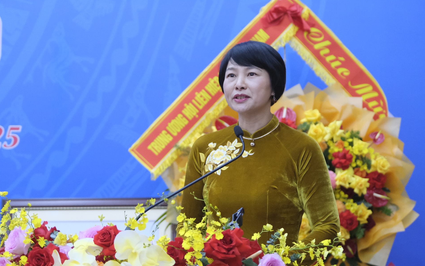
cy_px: 130
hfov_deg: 17.0
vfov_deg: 10.7
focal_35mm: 123
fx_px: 1425
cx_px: 211
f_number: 4
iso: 5000
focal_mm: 80
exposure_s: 1/240
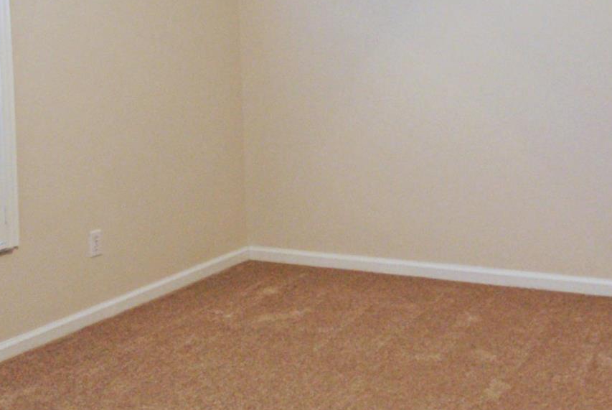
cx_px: 425
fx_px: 613
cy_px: 186
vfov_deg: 36.9
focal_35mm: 36
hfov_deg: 51.7
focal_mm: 10
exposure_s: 1/30
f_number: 3.5
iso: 320
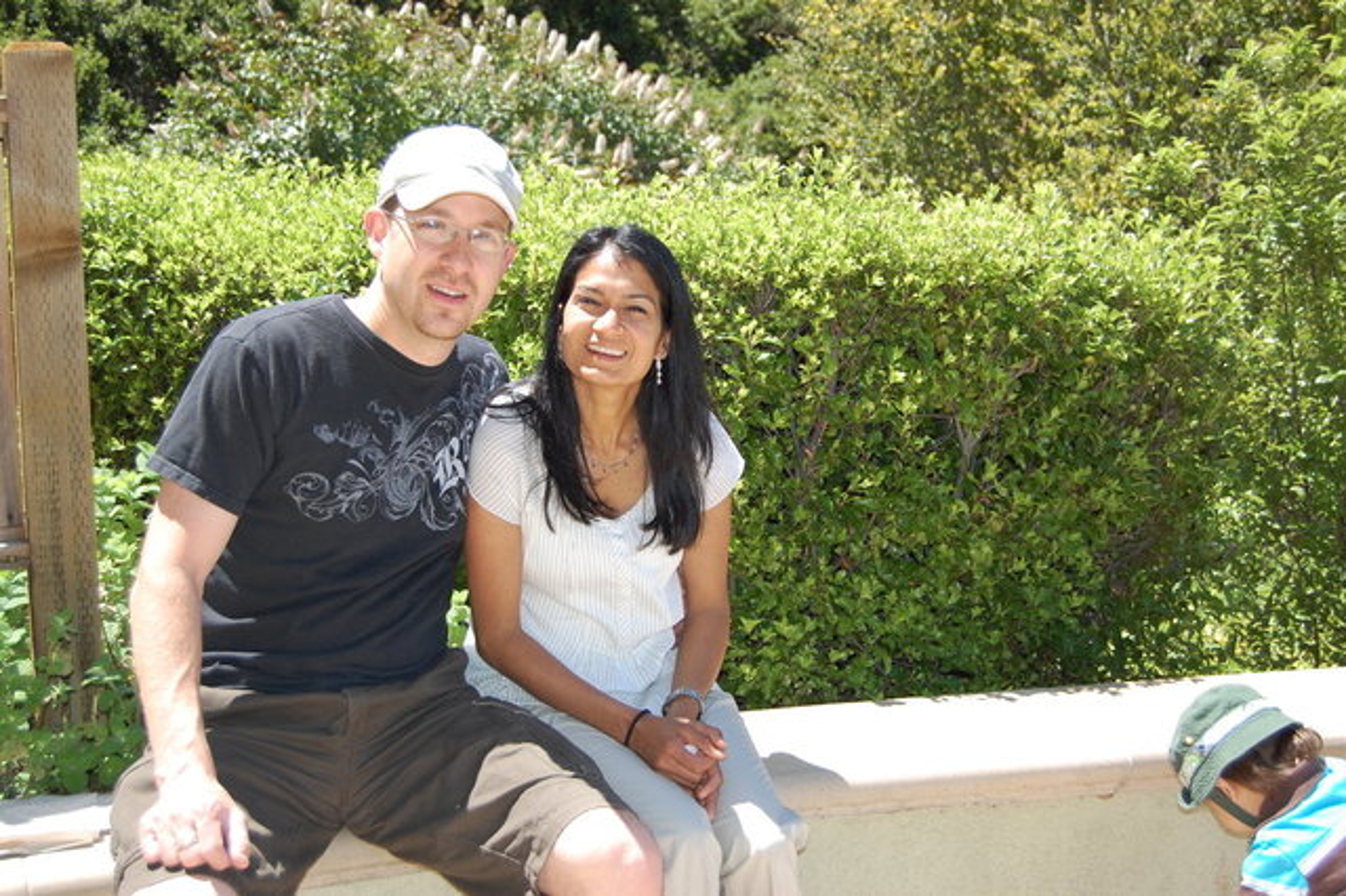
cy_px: 448
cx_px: 673
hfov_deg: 41.1
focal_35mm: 48
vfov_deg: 28.0
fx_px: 1794
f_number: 5.6
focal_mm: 32
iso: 280
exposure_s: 1/500
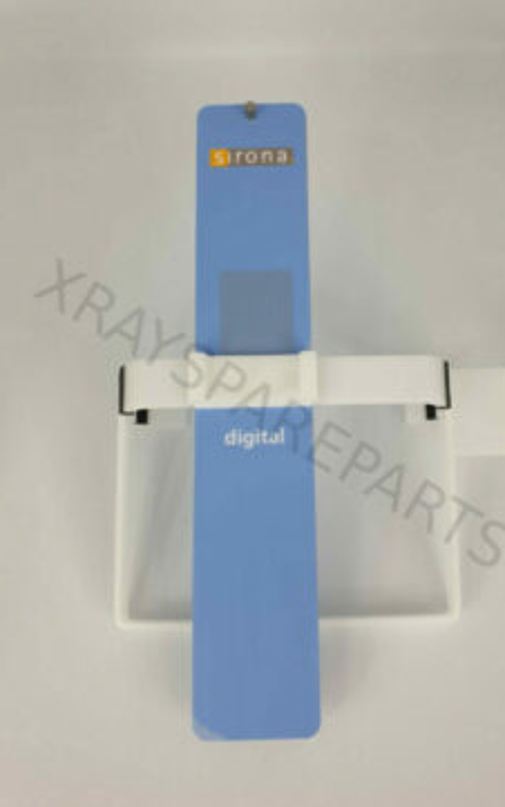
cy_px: 404
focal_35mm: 28
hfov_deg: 44.3
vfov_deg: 66.4
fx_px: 616
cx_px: 305
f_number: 2.4
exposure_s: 1/154
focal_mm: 4.3
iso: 50
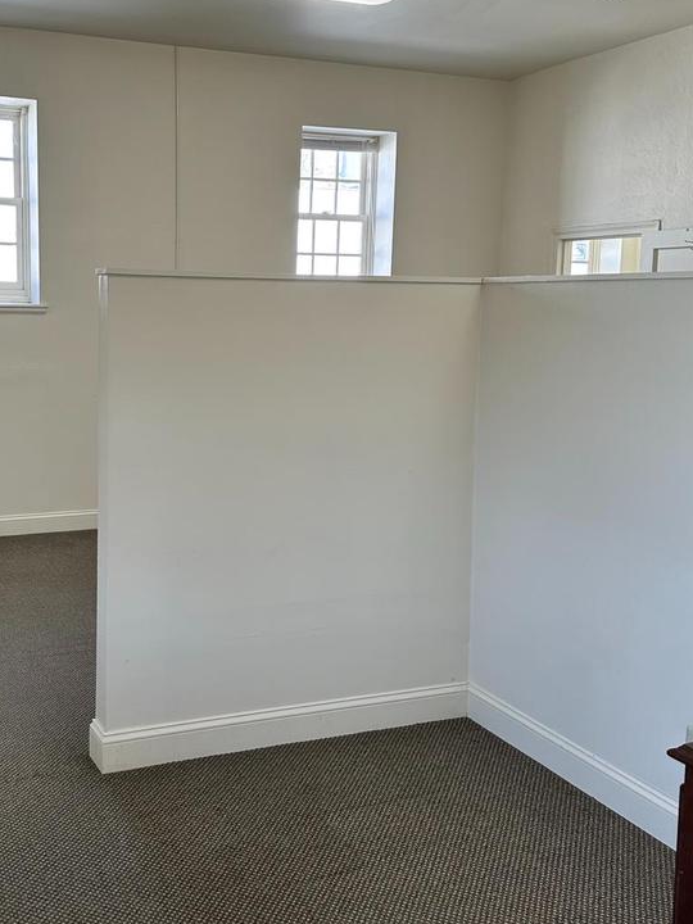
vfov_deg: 51.2
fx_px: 961
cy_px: 398
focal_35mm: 36
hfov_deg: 38.8
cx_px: 189
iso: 80
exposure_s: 1/164
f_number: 1.78
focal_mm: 6.86
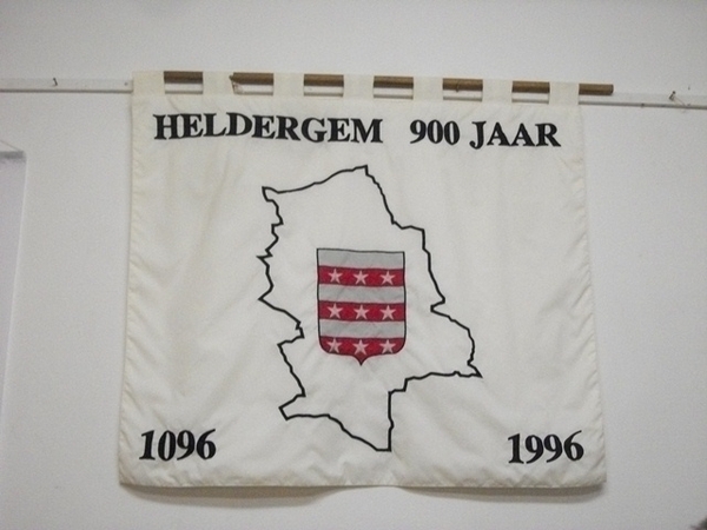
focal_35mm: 40
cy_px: 265
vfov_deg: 36.0
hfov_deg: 46.8
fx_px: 817
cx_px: 354
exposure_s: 1/50
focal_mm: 7.1
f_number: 3.2
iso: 640
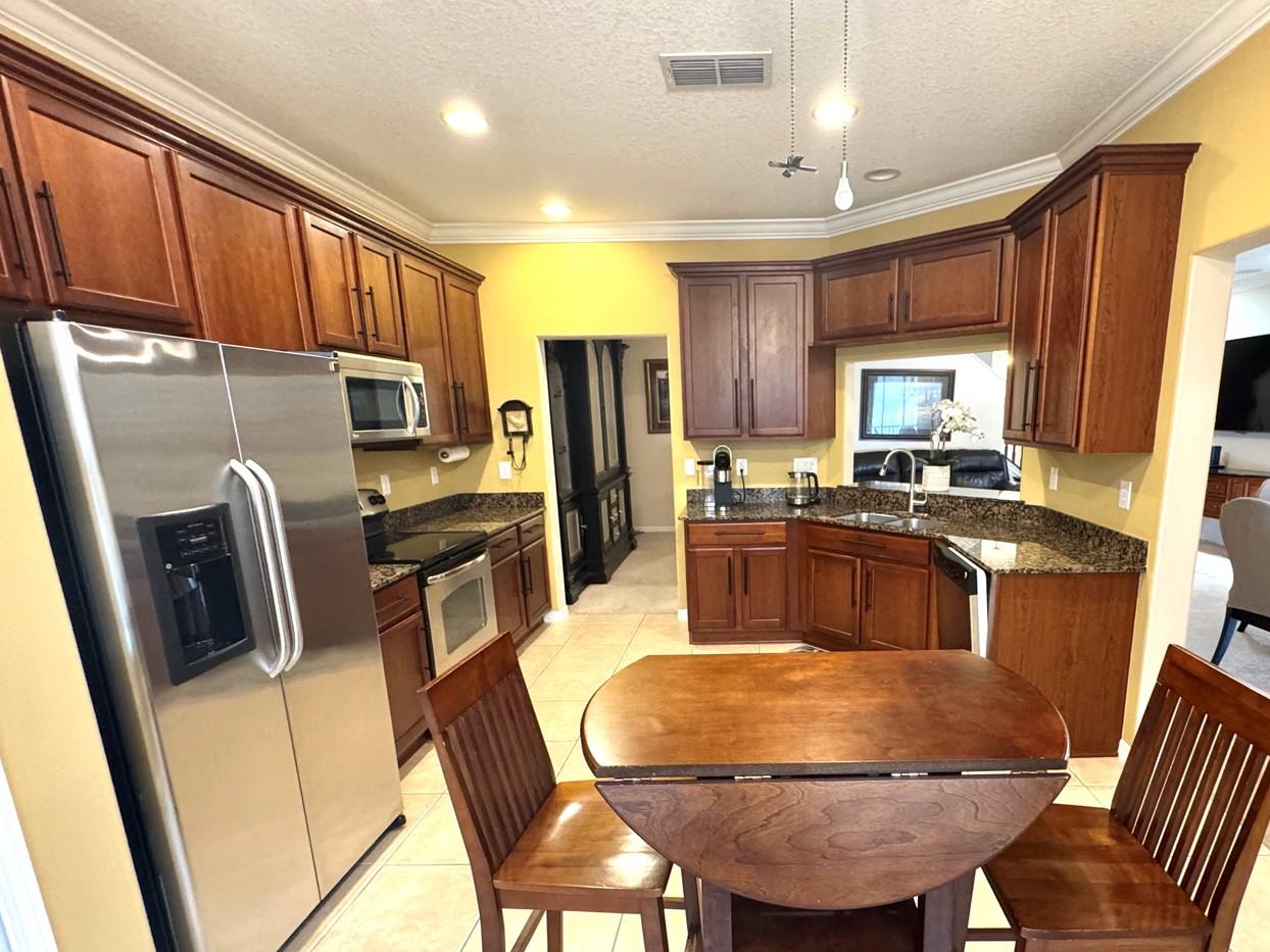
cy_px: 557
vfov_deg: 71.1
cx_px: 751
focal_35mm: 18
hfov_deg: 86.8
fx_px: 660
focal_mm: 2.22
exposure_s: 1/60
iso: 640
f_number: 2.2
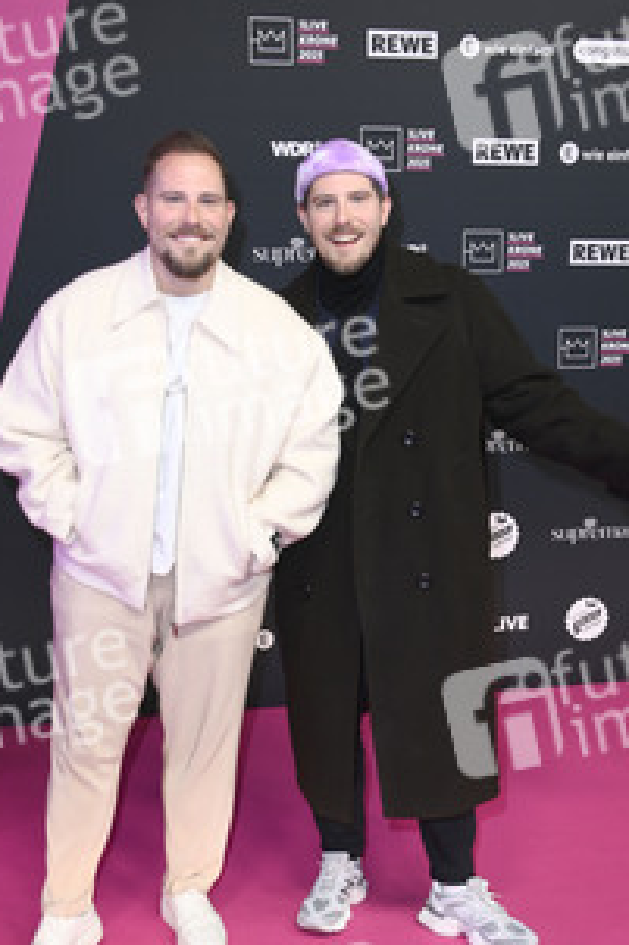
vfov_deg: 43.5
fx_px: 1181
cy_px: 548
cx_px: 319
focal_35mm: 45
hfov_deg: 29.8
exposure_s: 1/250
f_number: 5.6
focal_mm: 34
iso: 1000
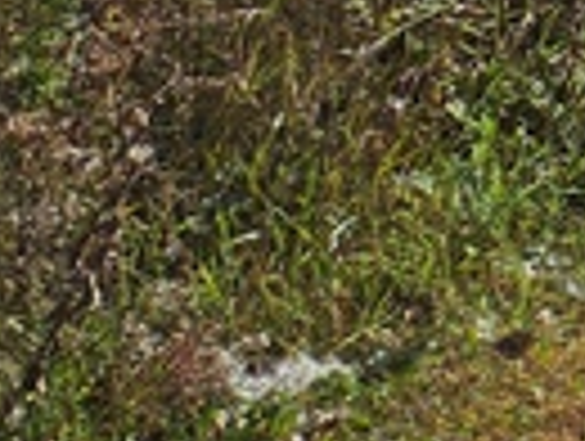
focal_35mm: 181
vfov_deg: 7.0
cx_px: 2286
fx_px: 3065
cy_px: -1048
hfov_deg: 7.7
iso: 25
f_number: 1.8
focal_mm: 5.4
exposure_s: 1/3850
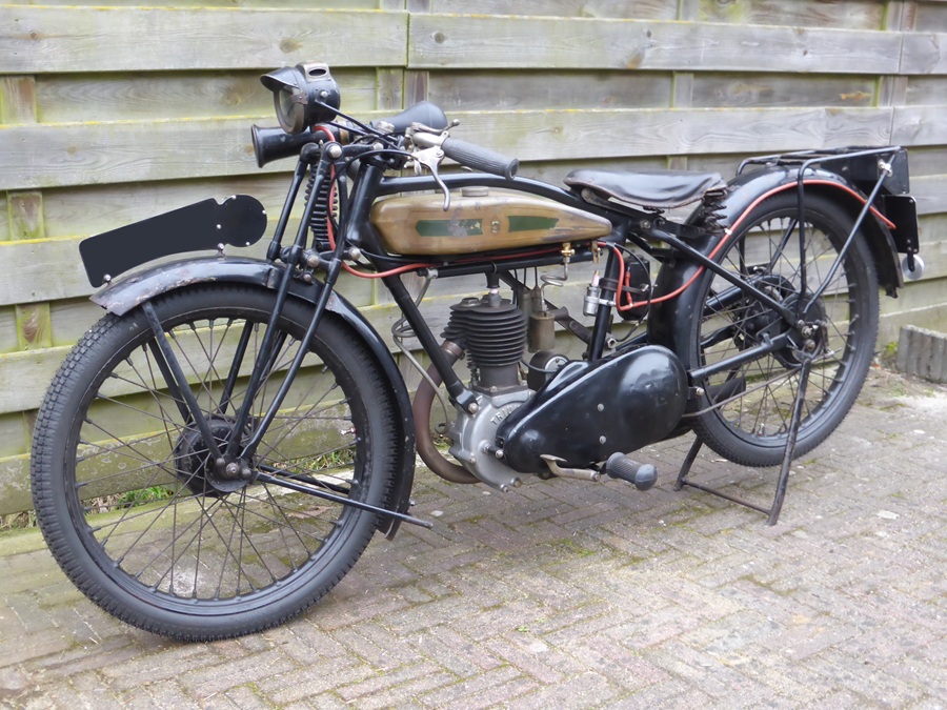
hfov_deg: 40.4
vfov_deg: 30.9
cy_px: 355
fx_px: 1286
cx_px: 474
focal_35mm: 47
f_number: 4.2
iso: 400
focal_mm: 8.5
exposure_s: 1/60
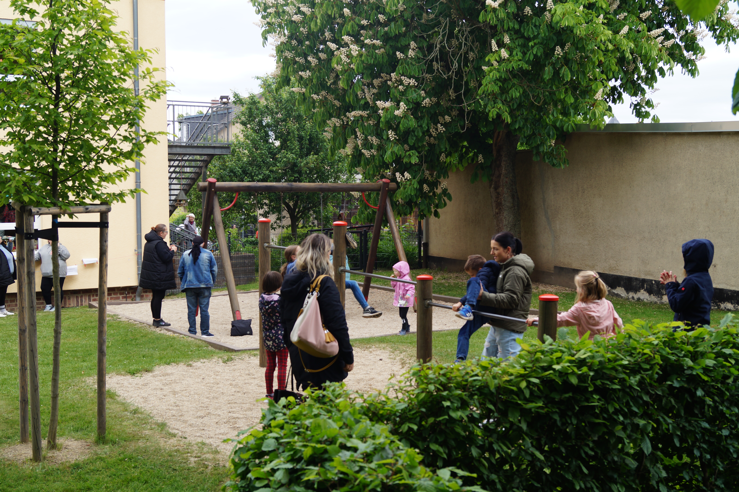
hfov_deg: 43.6
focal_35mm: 45
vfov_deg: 29.8
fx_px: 923
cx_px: 370
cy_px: 246
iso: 100
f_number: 5.6
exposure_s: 1/80
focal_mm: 30
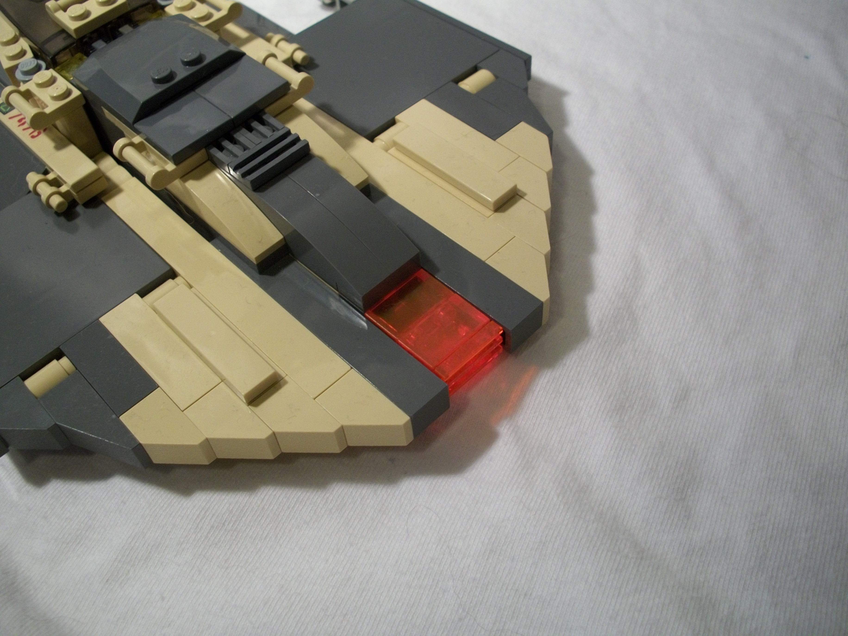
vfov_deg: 40.7
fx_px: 857
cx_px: 424
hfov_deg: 52.6
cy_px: 318
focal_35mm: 35
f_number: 3.1
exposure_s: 1/25
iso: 160
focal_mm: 6.3
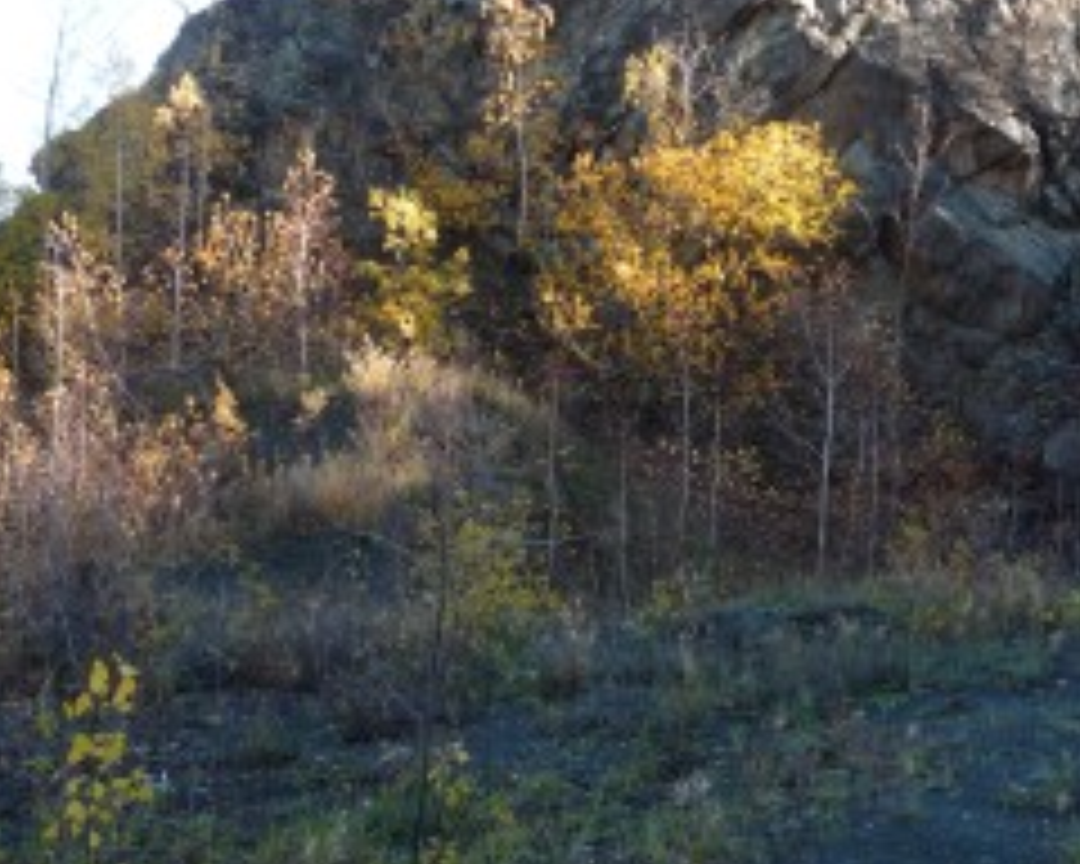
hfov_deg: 35.1
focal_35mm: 52
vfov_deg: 28.8
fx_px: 1662
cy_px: 248
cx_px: 826
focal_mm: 5.2
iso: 100
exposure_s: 1/100
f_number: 3.5
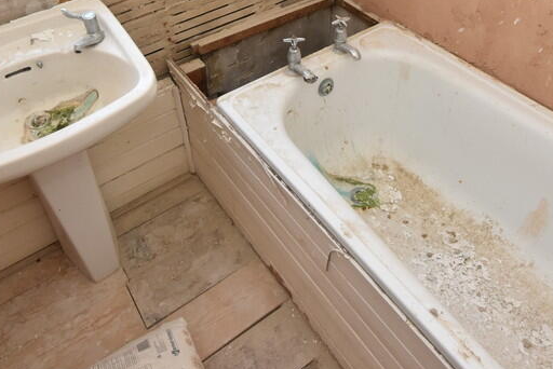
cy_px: 43
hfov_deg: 61.8
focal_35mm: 30
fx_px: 461
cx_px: 251
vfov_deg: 40.6
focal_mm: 10
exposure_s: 1/200
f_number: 5
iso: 800
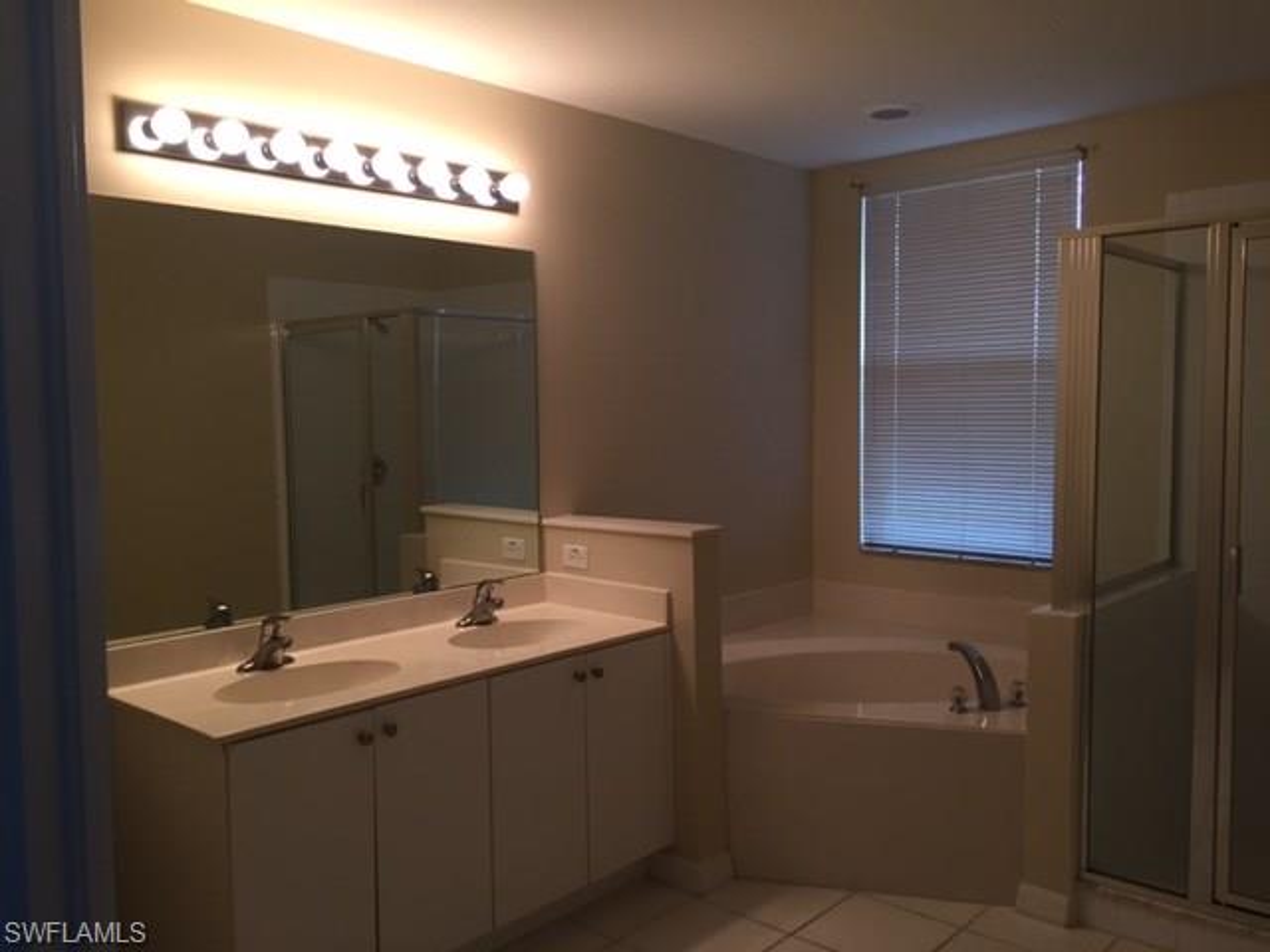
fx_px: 1064
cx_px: 635
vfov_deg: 48.2
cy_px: 476
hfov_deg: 61.7
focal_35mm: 29
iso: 40
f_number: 2.2
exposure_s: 1/30
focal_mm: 4.15
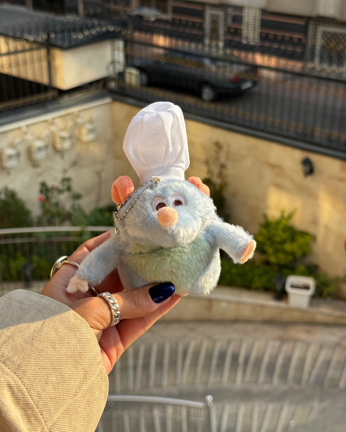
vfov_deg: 36.7
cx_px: 175
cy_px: 217
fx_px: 653
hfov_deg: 29.7
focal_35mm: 51
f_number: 1.78
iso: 64
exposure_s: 1/1597
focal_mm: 6.76
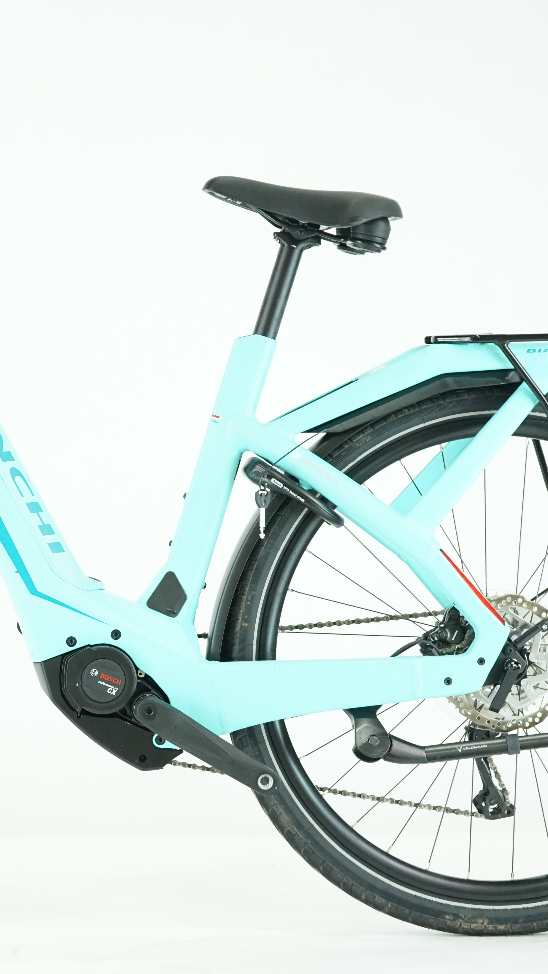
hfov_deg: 12.9
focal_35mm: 93
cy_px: 486
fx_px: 2402
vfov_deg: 22.9
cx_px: 46
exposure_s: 1/200
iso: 2500
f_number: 5
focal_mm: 59
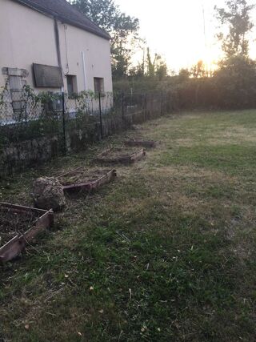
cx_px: 128
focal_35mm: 29
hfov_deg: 48.2
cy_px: 171
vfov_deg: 61.7
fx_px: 286
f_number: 2.2
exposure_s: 1/100
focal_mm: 4.15
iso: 32
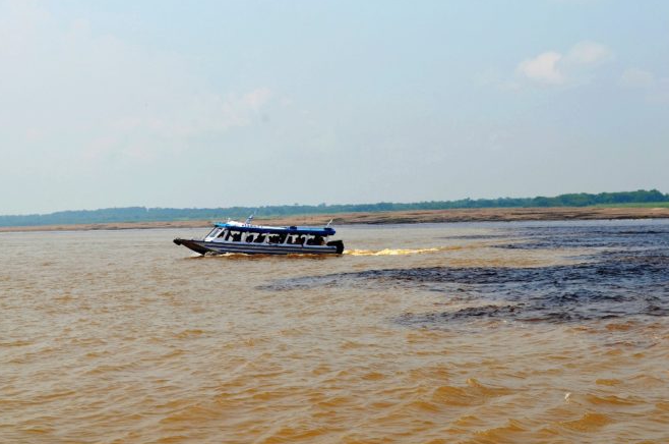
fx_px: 1688
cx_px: 352
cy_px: 223
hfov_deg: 22.4
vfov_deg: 15.0
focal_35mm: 91
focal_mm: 52
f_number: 10
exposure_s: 1/400
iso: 100
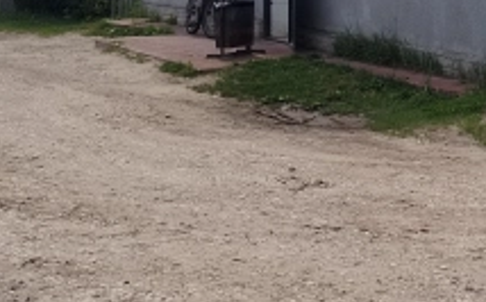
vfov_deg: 13.0
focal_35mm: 96
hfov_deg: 19.9
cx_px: 631
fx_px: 1270
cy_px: -123
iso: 213
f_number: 1.9
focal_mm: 5.52
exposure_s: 1/2000
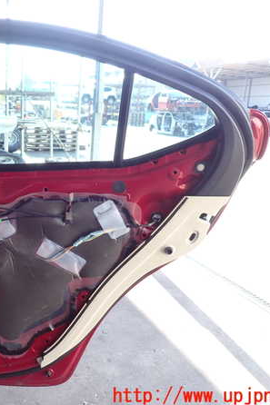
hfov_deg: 36.3
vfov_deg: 54.5
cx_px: 45
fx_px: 394
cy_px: 203
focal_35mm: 35
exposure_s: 1/80
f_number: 2.8
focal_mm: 4.5
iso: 100
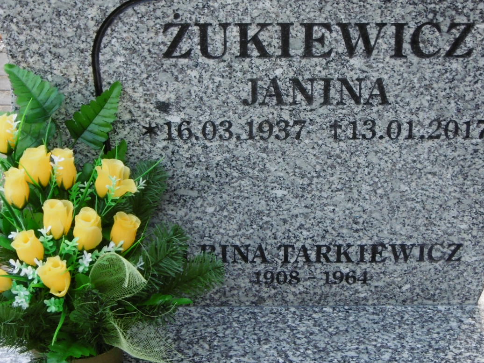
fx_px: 1188
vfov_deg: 17.3
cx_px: 284
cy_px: 133
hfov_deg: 23.0
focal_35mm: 85
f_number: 3.8
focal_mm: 7.7
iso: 100
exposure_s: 1/80
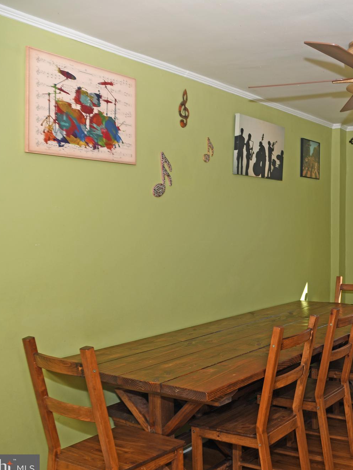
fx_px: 544
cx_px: 324
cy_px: 239
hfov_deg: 33.9
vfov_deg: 46.8
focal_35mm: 40
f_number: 3.5
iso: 100
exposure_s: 1/250
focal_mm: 18
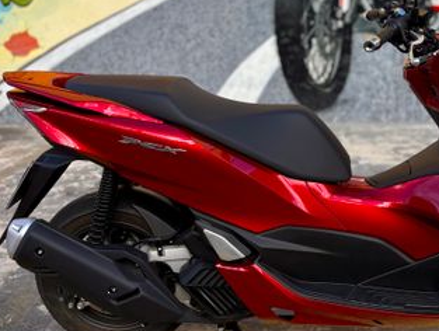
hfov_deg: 46.7
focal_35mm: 39
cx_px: 307
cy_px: 97
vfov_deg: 36.3
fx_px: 496
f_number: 1.6
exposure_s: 1/1984
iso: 50
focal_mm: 5.96
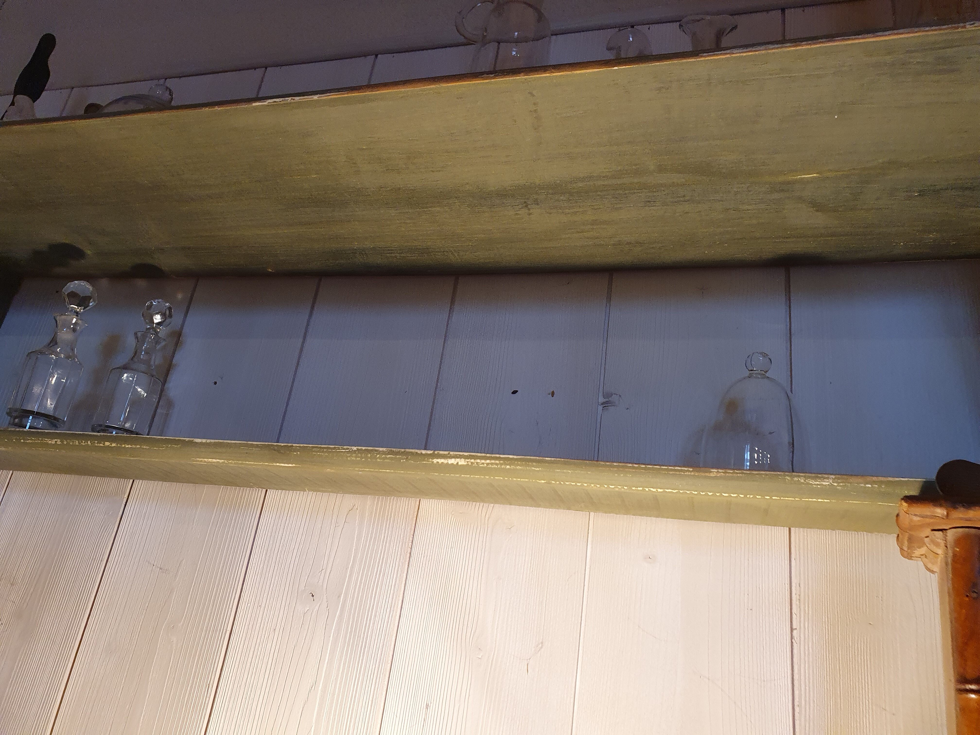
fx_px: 736
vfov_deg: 53.1
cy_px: 368
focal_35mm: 26
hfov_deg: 67.3
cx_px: 490
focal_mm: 4.32
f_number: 2.4
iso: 320
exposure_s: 1/50
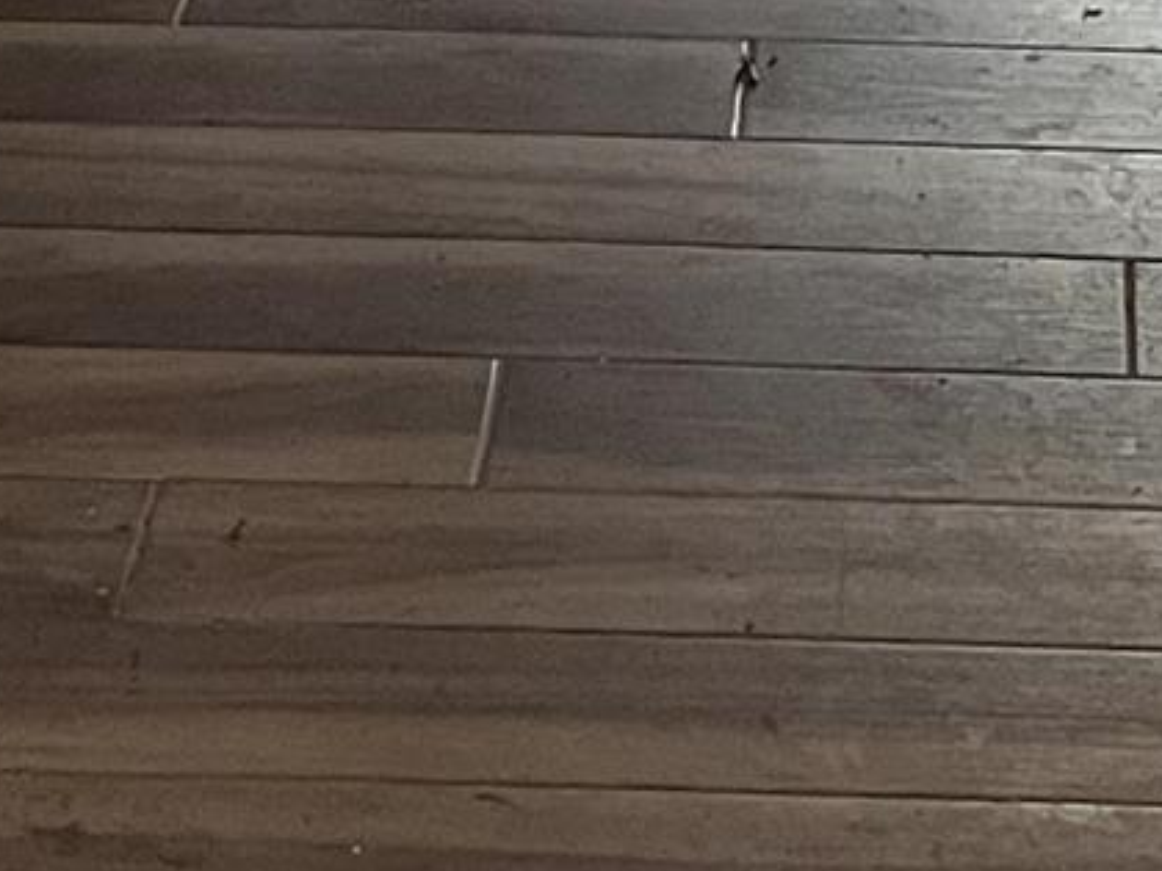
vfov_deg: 7.2
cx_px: 800
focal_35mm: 190
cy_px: -1421
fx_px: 6378
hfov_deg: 10.4
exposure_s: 1/60
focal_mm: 5.7
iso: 160
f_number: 1.5
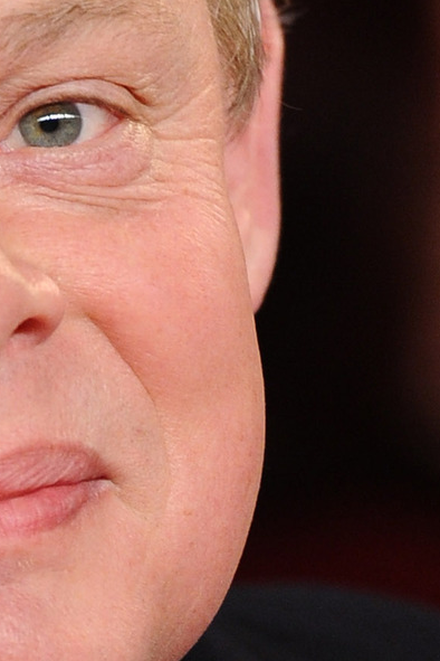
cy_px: 393
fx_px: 12704
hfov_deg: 2.0
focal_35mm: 693
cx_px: -185
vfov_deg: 3.0
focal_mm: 200
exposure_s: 1/250
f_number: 4
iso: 1600
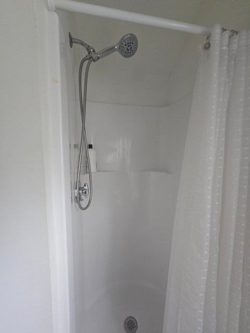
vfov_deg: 106.2
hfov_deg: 89.9
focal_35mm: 13
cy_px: 166
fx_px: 125
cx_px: 125
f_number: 2.2
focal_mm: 2.2
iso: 250
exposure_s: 1/60
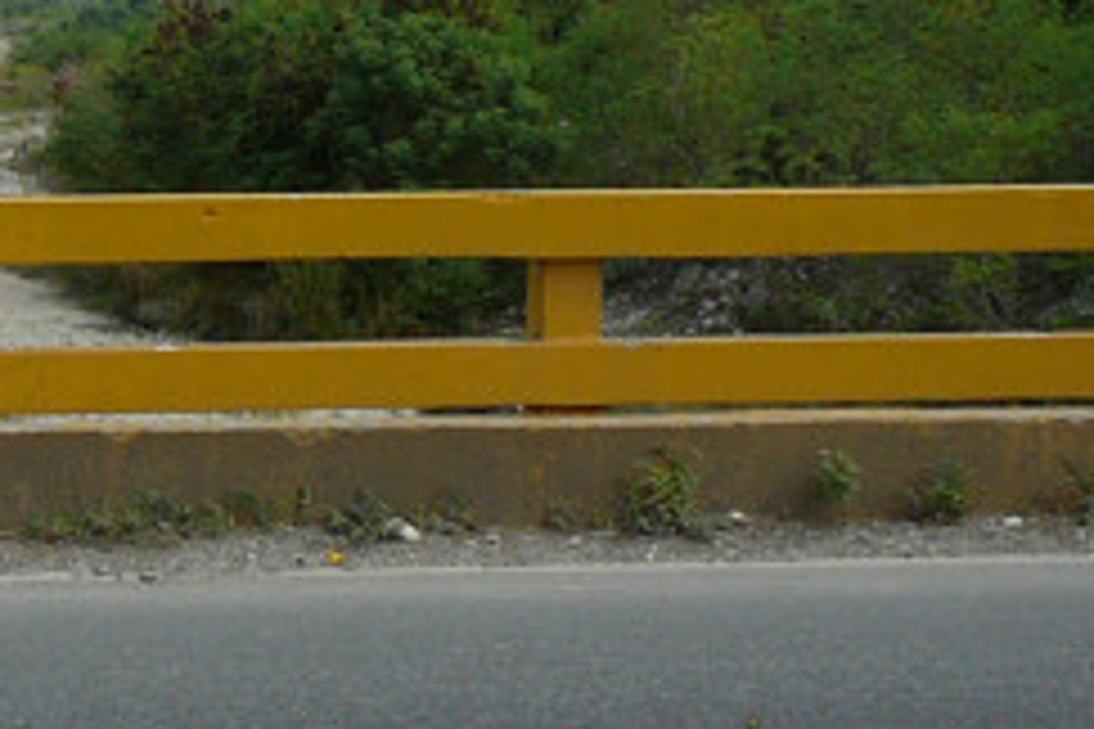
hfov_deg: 19.9
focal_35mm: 96
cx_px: -239
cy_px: 351
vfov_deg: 14.3
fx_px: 2917
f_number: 2.8
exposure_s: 1/800
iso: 80
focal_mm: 5.2
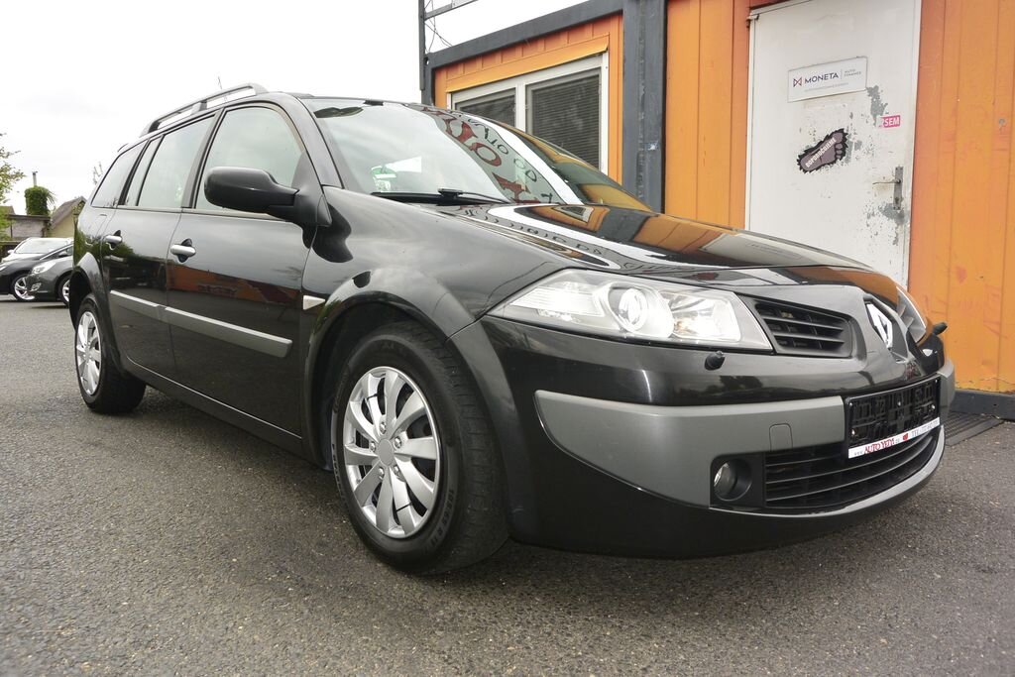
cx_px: 508
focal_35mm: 27
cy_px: 338
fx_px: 761
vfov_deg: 47.9
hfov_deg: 67.4
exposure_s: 1/250
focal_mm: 10
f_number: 5.6
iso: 160
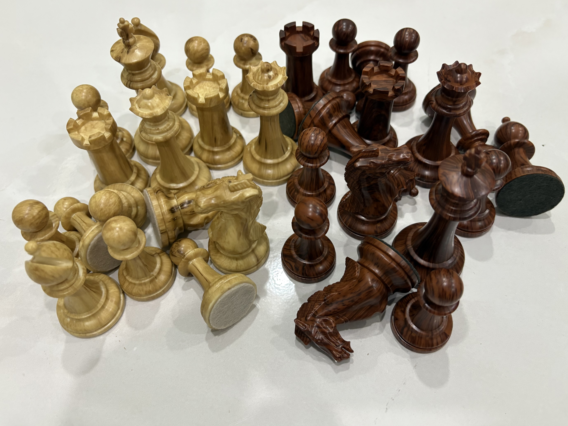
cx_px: 278
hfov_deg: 65.3
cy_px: 209
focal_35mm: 27
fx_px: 443
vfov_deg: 51.4
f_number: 1.6
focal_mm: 5.96
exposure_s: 1/60
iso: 320
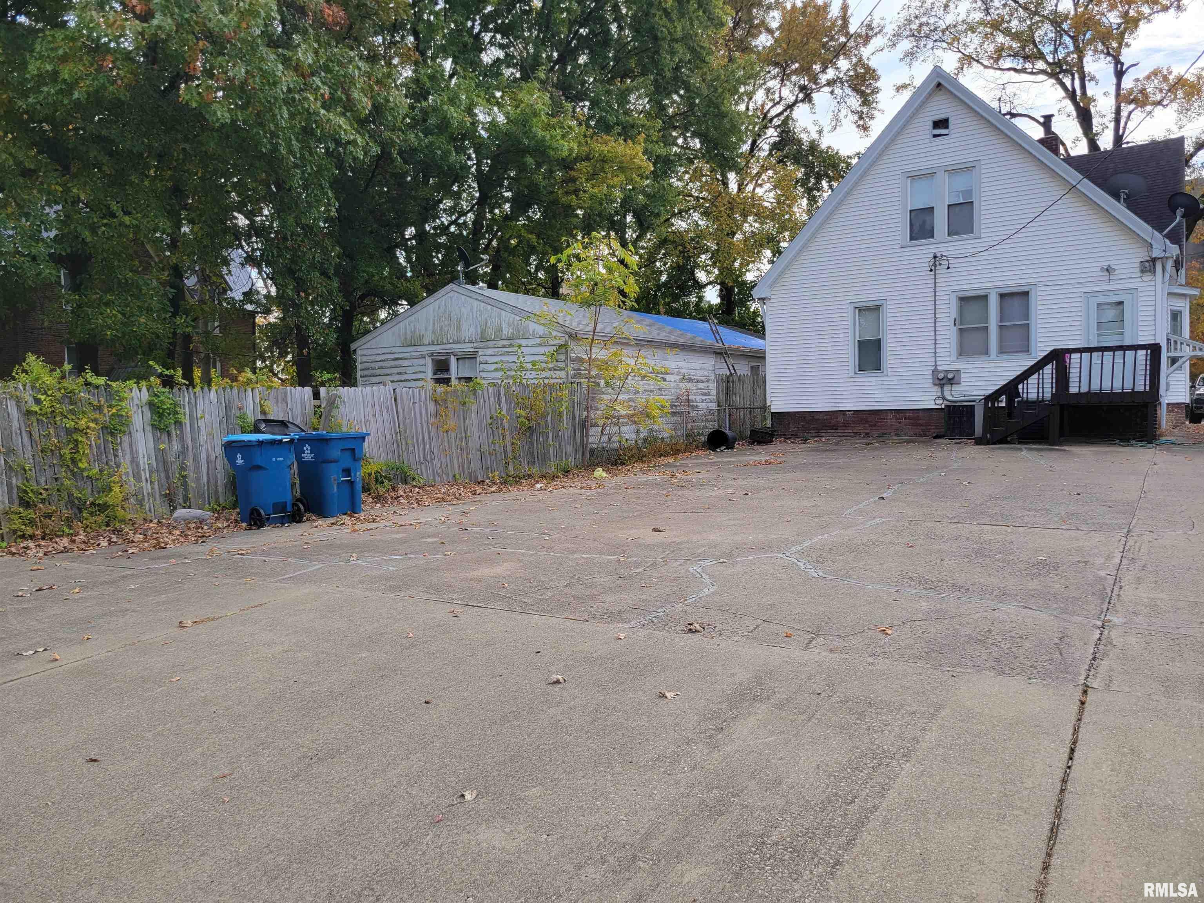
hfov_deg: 67.3
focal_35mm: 26
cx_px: 602
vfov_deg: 53.1
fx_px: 904
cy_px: 452
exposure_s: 1/1047
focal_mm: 5.4
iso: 40
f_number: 1.8
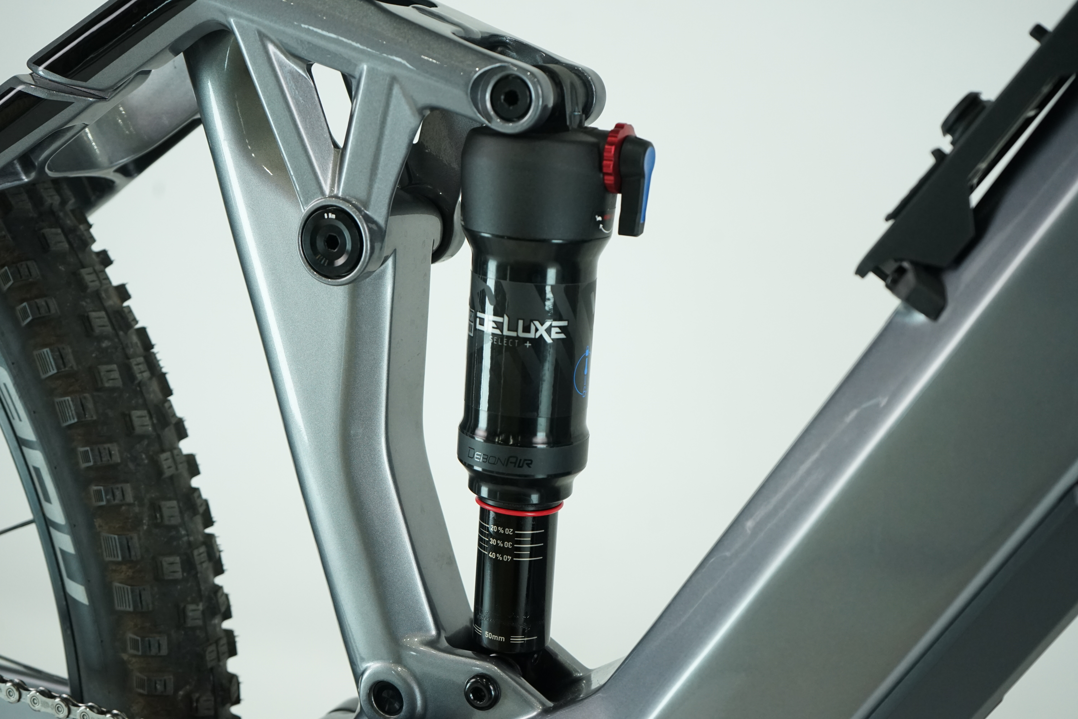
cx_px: 539
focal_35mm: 48
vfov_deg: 28.1
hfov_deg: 41.1
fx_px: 1437
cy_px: 360
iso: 1600
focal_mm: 48
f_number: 5.6
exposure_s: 1/200
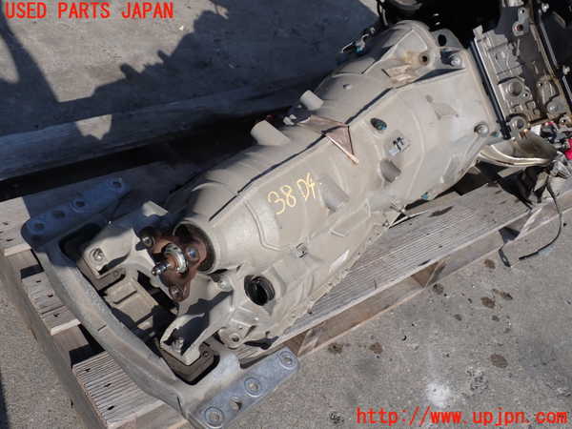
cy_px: 214
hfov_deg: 49.0
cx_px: 286
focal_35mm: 38
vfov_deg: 37.7
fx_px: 628
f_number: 2.7
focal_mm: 6.83
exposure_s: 1/1250
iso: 100
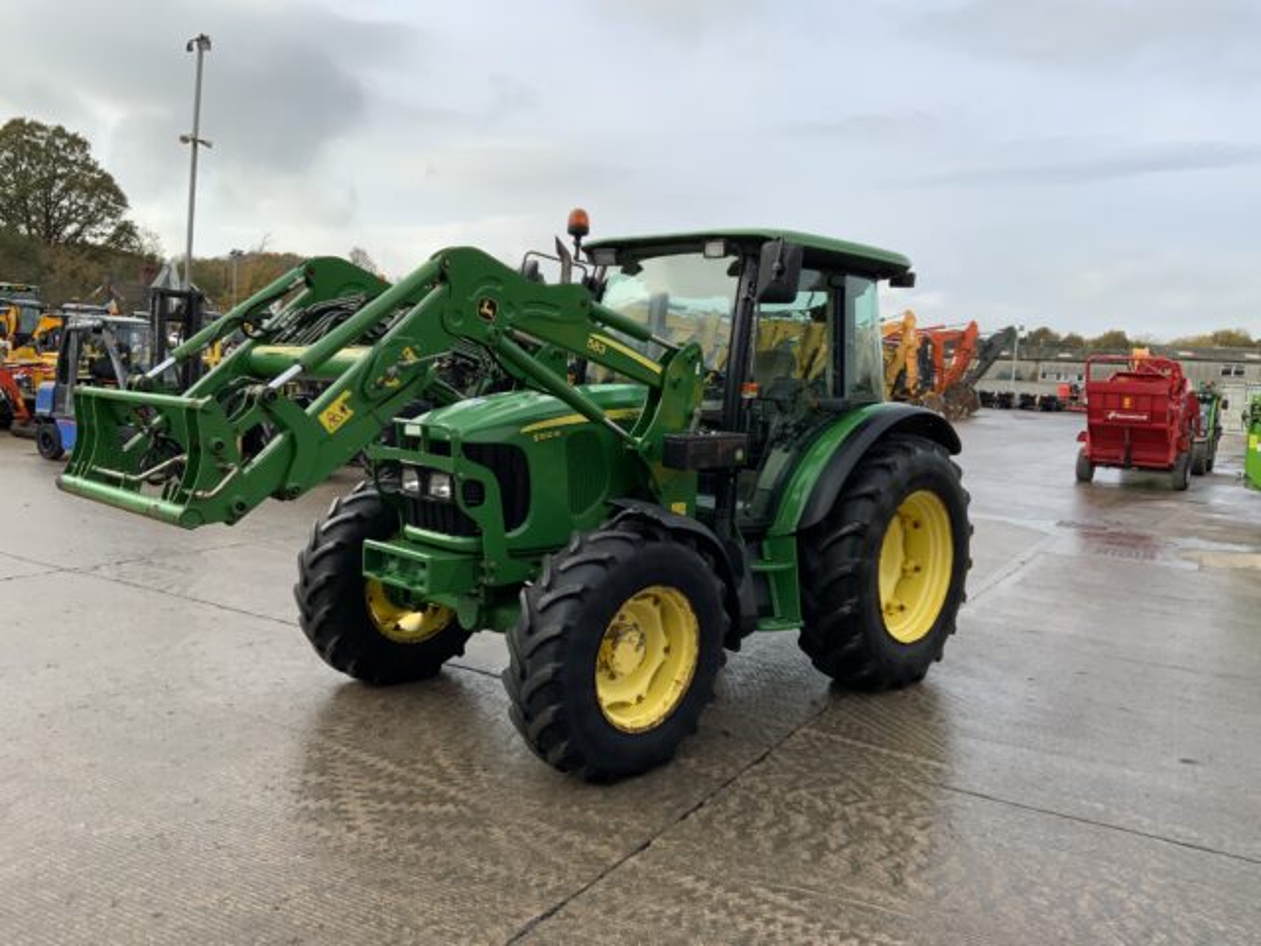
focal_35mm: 29
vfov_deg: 48.2
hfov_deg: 61.7
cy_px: 473
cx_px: 630
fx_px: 1056
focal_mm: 3
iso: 16
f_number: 1.8
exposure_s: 1/1121
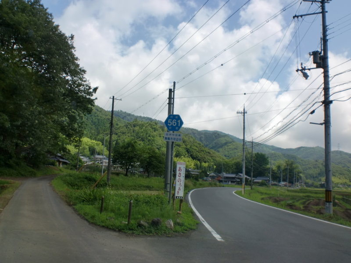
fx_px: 355
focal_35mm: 35
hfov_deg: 52.6
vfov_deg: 40.7
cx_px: 176
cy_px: 132
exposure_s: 1/400
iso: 64
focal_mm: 6.3
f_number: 5.6
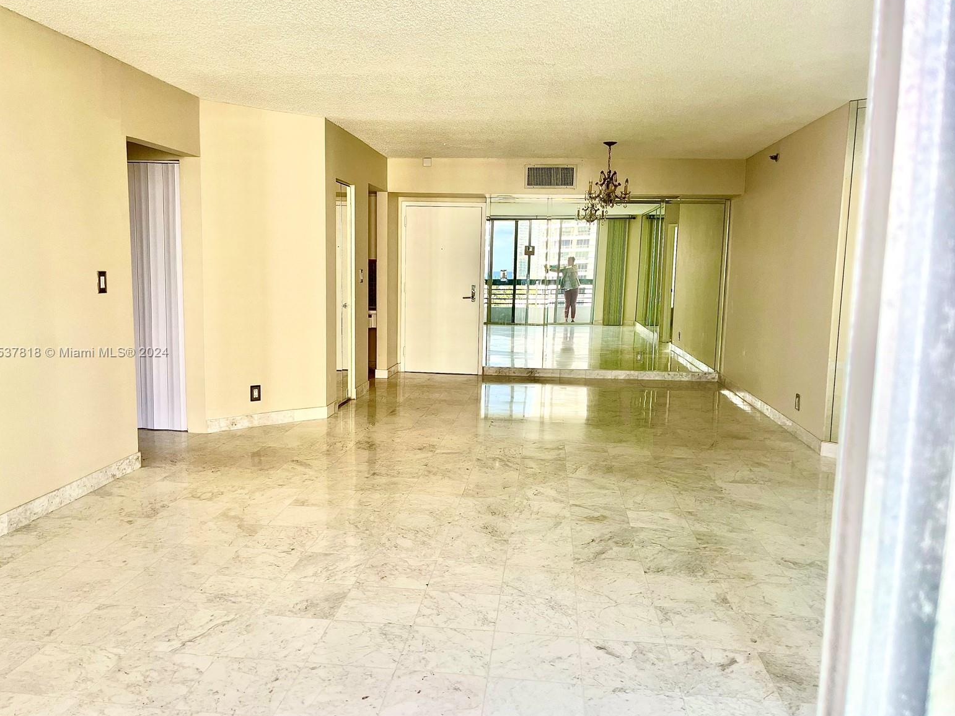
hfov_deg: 65.3
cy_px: 353
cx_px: 465
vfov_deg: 51.4
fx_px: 745
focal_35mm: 27
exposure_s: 1/209
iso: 40
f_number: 1.6
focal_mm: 5.1
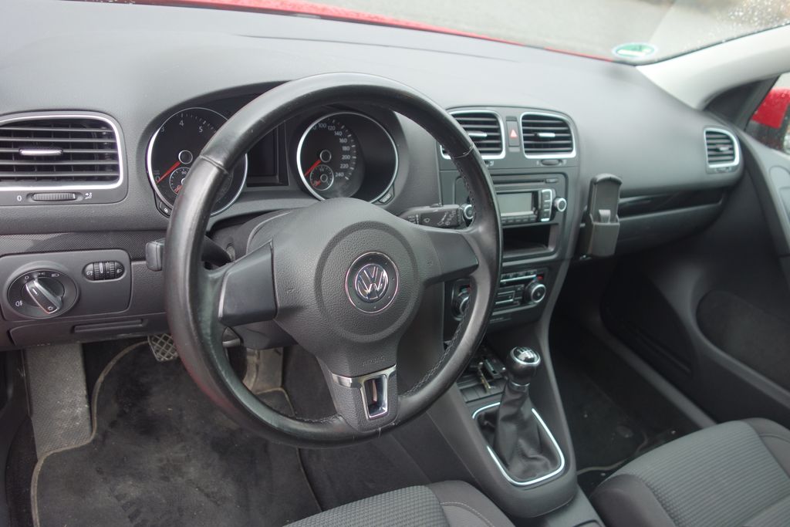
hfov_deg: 65.5
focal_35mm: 28
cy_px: 264
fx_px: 614
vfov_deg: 46.4
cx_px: 395
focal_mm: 10.4
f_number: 2.2
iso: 125
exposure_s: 1/160
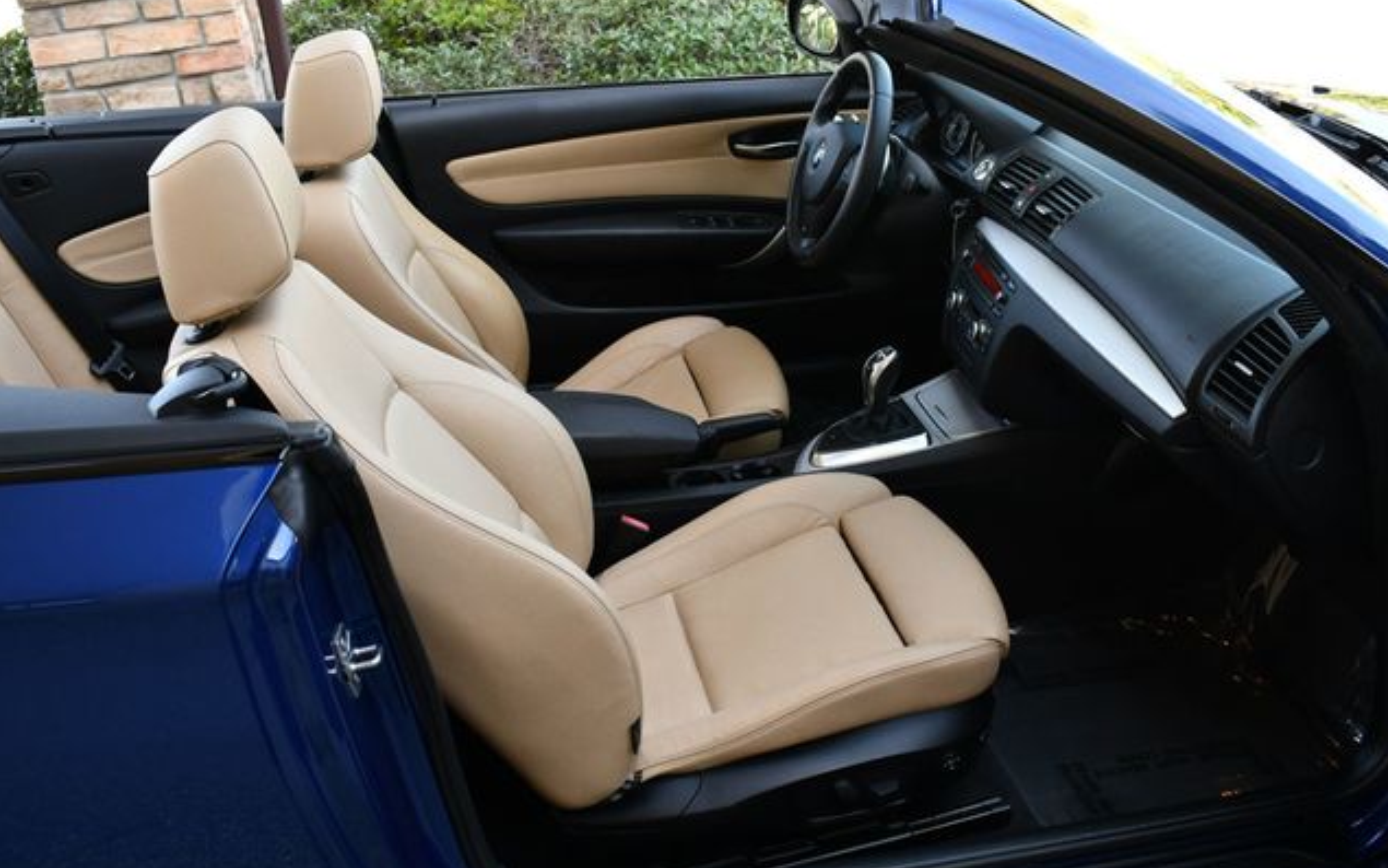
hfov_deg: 52.7
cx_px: 695
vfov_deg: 34.4
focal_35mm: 37
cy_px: 418
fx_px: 1400
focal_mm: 18
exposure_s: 1/250
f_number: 4.5
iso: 400
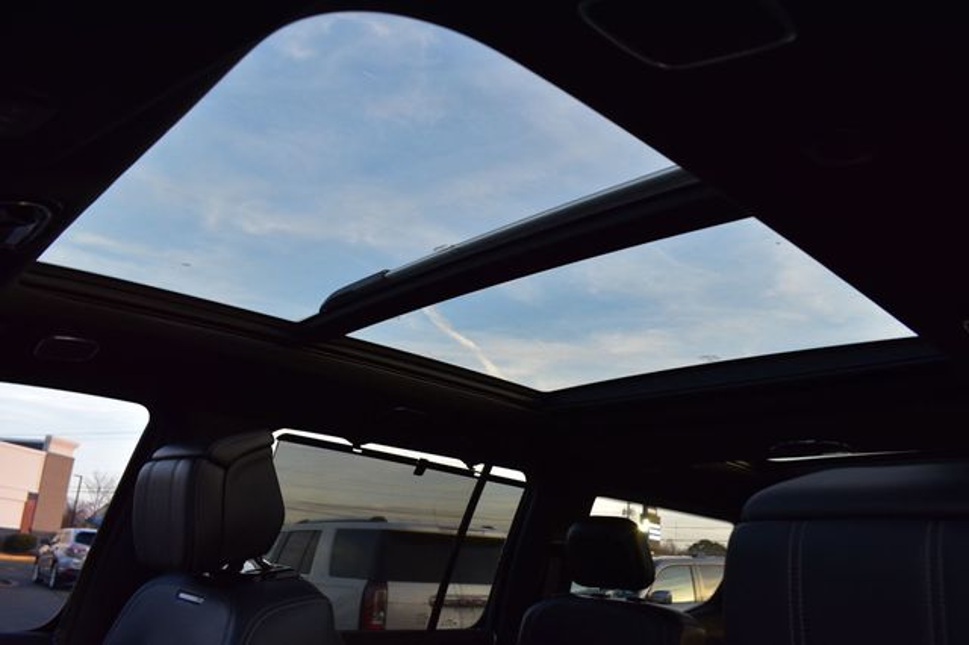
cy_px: 322
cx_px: 484
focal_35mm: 27
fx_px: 726
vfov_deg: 47.9
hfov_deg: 67.4
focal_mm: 18
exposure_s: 1/20
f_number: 6.3
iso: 400
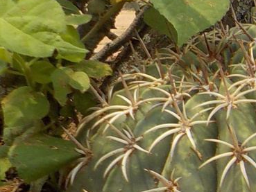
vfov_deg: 12.6
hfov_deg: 14.9
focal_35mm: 117
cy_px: 154
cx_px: 443
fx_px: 866
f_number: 3.3
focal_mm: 4.1
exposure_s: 1/1000
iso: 125
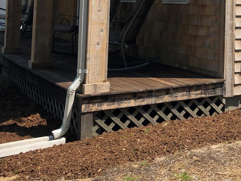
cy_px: -35
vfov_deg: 19.5
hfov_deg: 25.5
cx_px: 262
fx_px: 494
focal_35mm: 71
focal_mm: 4
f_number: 1.8
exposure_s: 1/1621
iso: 20
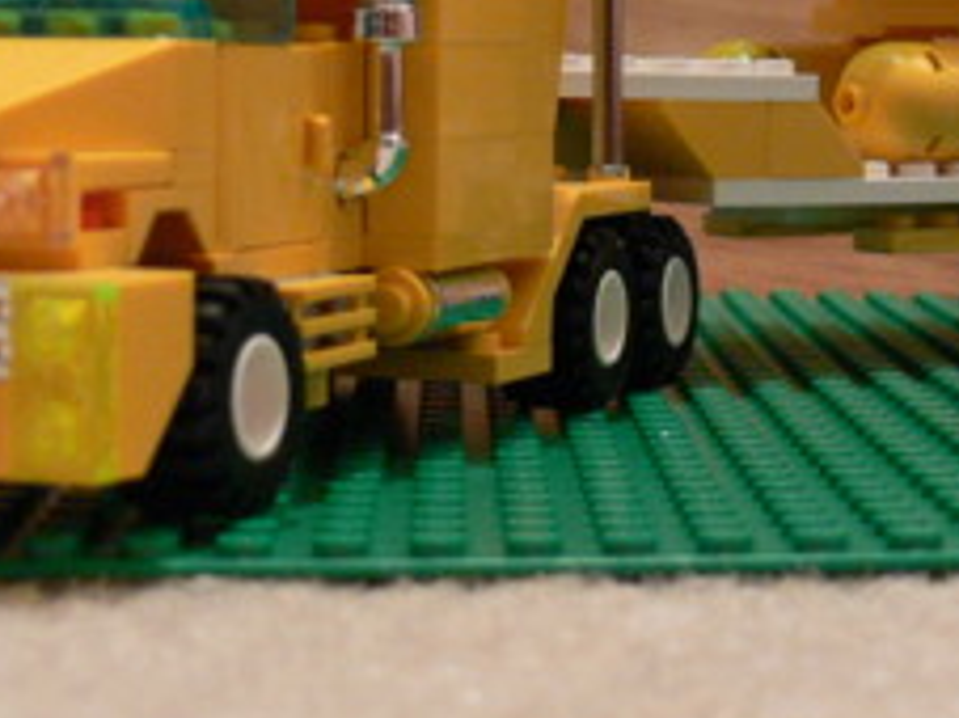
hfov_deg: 17.8
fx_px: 3046
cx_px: 752
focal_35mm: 110
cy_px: 63
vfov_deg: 13.3
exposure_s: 1/8
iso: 200
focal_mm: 8.2
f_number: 2.8
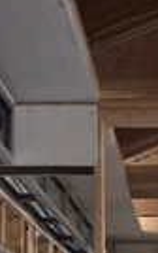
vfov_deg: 19.4
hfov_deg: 12.8
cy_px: 315
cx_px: 194
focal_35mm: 100
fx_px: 687
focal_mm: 3.99
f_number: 1.8
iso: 100
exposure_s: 1/4
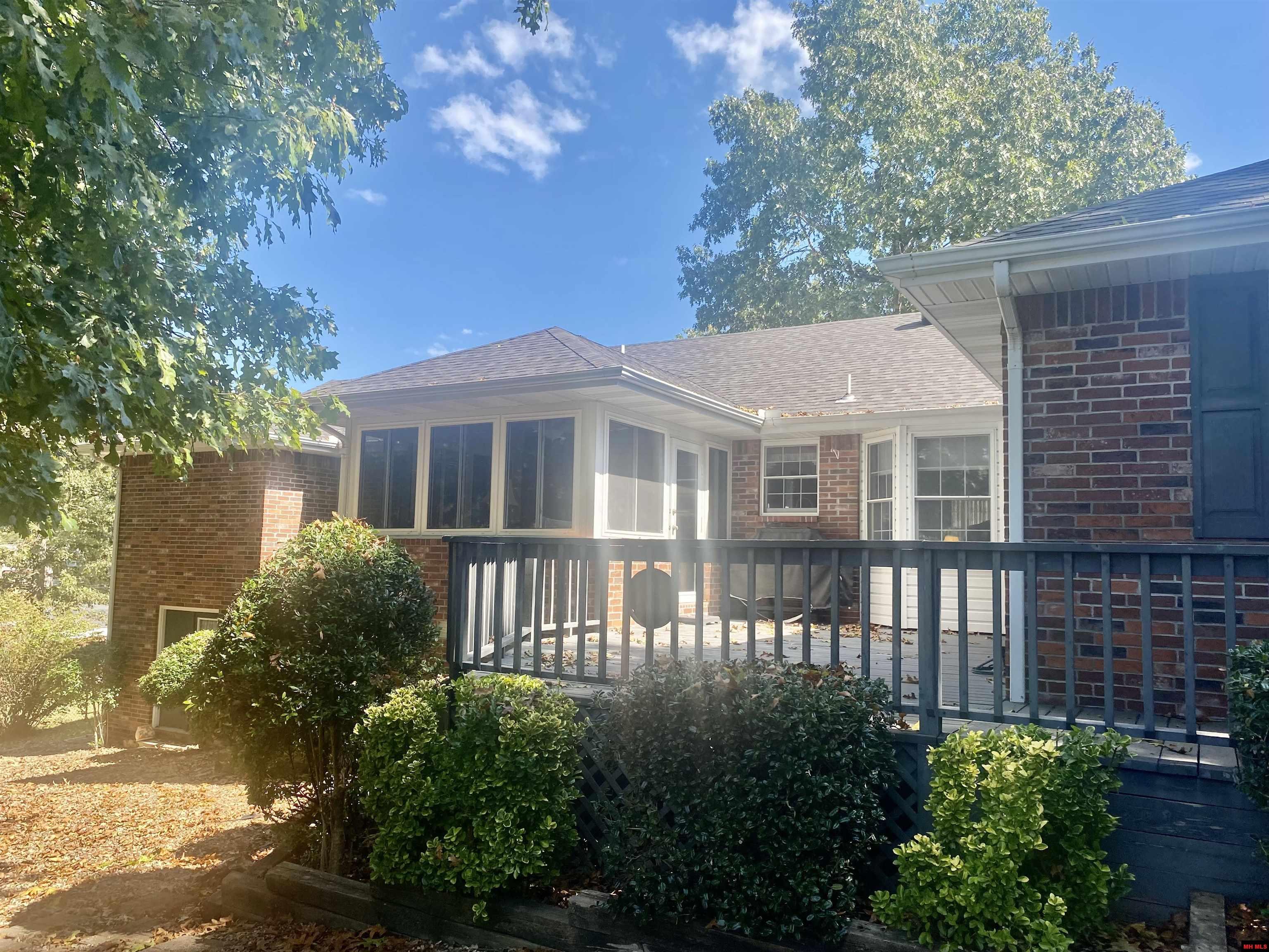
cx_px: 634
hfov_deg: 67.3
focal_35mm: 26
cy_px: 476
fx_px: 953
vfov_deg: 53.1
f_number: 1.8
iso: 32
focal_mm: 4.25
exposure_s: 1/827
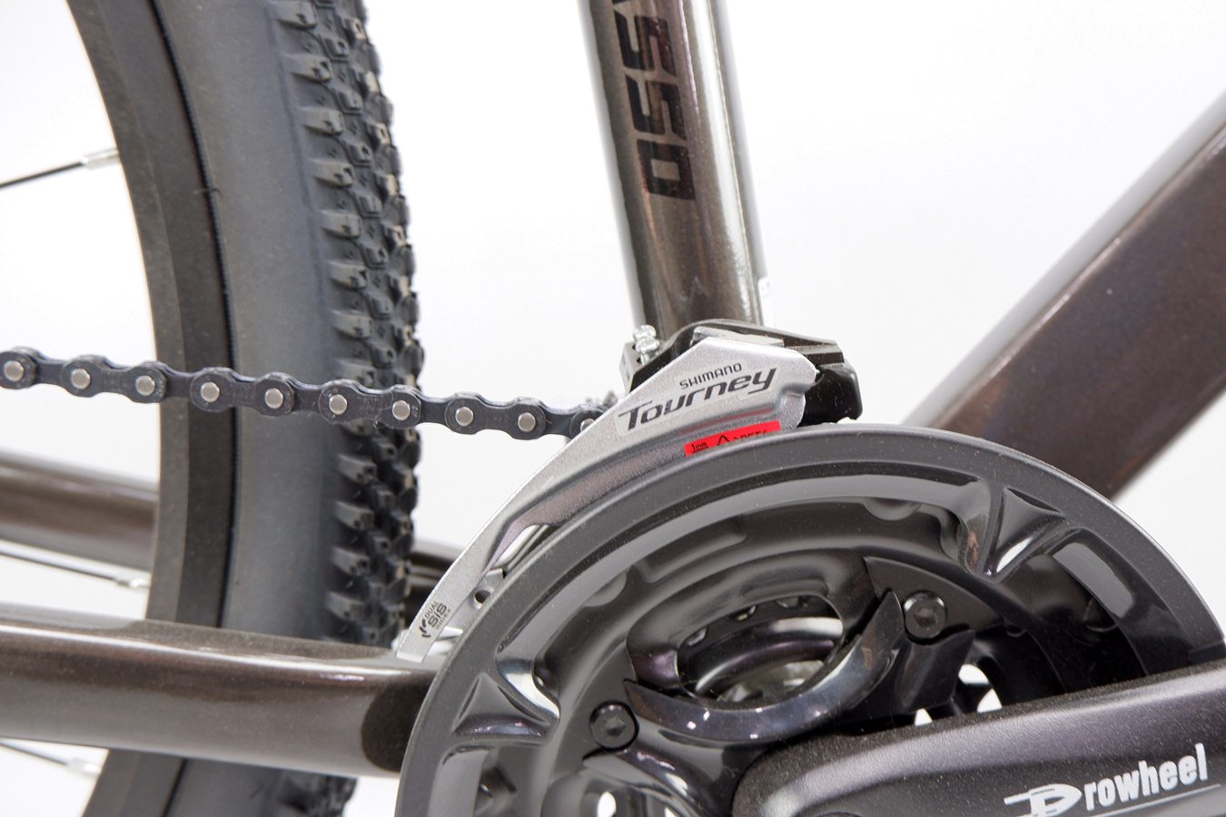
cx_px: 613
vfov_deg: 40.0
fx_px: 1124
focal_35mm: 33
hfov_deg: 57.2
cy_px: 408
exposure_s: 1/34
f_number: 4.2
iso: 500
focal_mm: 22.8
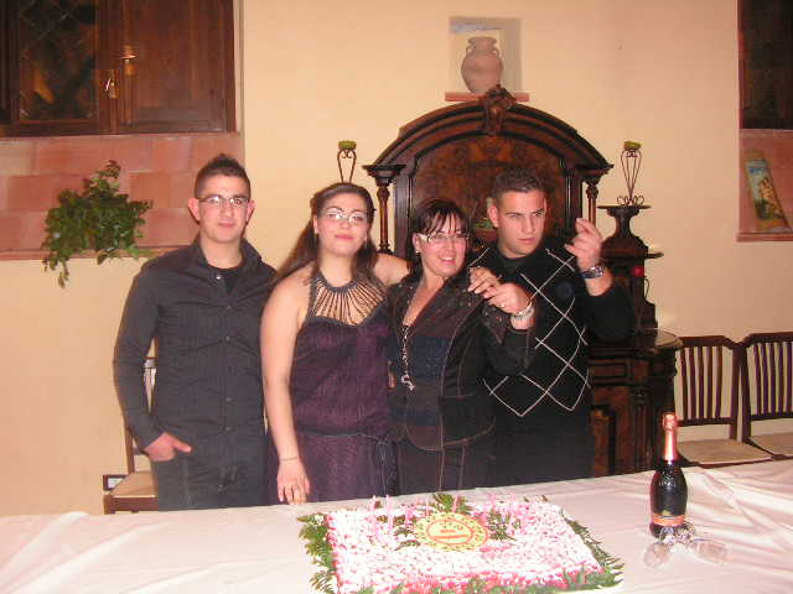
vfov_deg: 39.7
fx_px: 825
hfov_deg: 51.4
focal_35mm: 36
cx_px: 396
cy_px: 297
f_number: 3.2
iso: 200
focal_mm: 6
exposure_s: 1/40
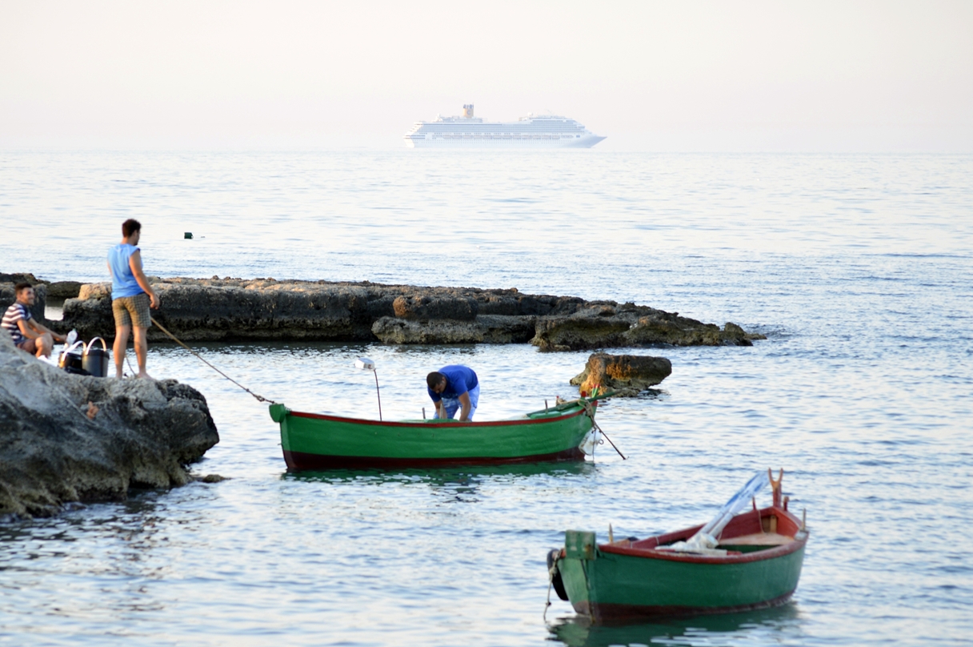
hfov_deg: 9.0
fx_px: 6183
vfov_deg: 6.0
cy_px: 379
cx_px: 451
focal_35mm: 229
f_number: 5
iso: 200
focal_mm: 116
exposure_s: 1/80
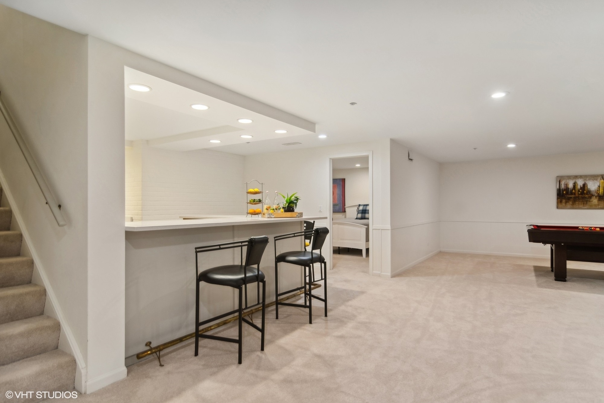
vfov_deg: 67.4
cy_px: 202
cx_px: 302
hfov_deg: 90.0
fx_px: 302
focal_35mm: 18
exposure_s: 1/20
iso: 200
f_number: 8
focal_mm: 12
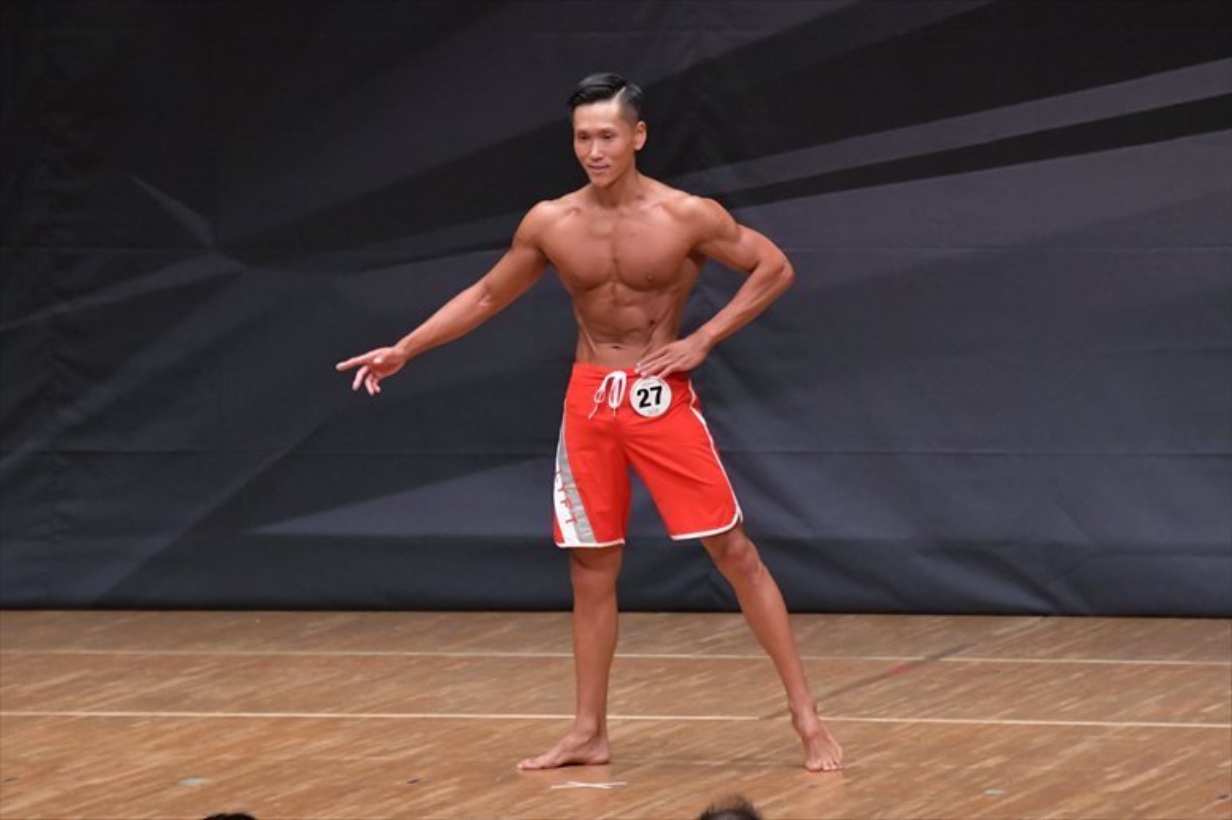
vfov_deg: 4.8
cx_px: 616
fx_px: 9749
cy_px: 410
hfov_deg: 7.2
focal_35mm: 285
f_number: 5.6
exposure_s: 1/400
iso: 6400
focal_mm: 190
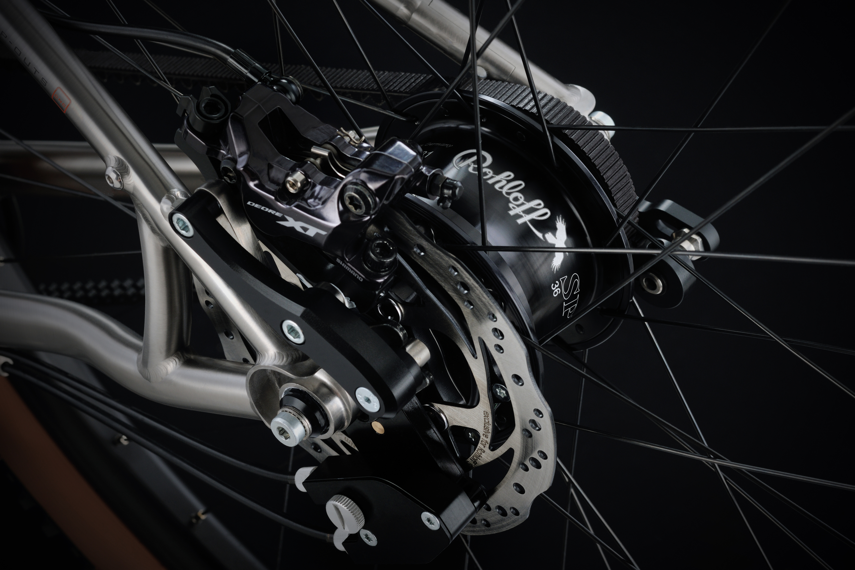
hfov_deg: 23.9
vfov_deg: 16.1
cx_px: 428
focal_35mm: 85
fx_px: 2019
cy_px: 285
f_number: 15
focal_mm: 85
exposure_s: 1/60
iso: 250
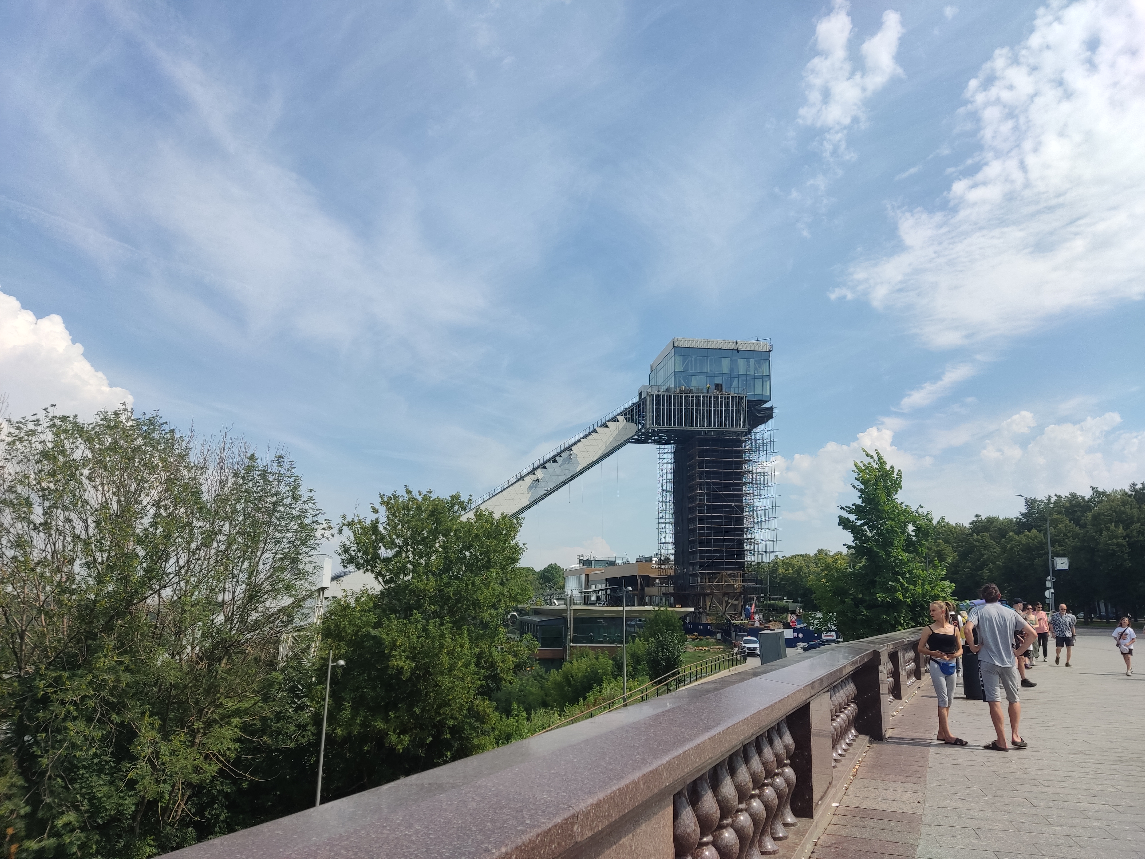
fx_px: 827
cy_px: 430
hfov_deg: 69.4
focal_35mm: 25
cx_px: 572
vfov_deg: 54.9
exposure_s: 1/1514
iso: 50
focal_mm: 4.71
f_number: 1.79
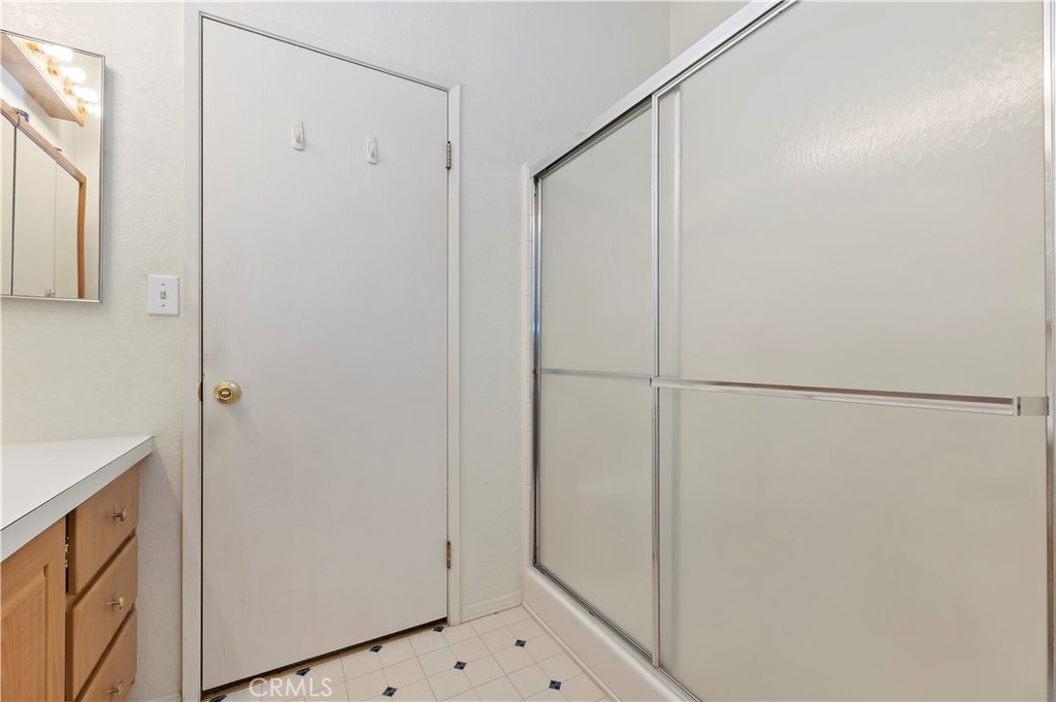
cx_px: 528
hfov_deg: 104.3
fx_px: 410
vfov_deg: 81.1
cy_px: 351
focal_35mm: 14
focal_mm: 14
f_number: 10
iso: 500
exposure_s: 1/30
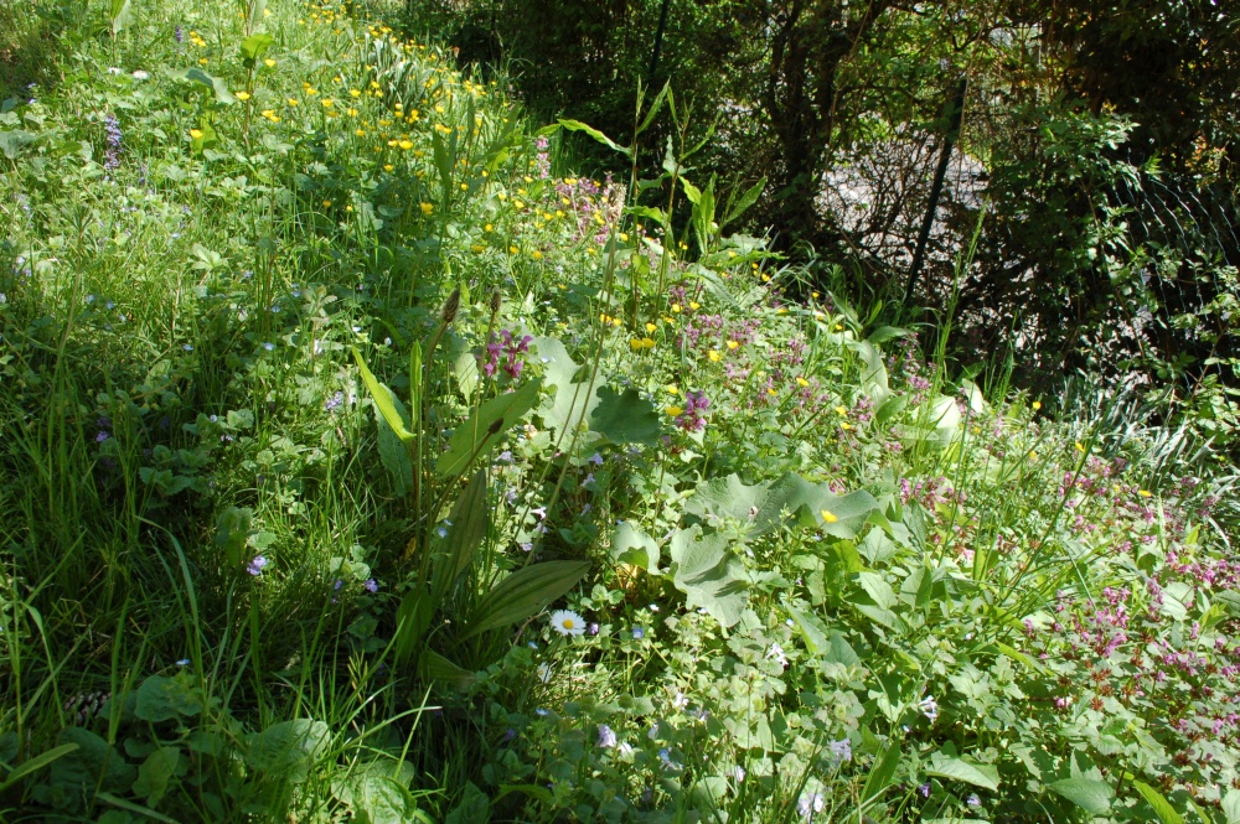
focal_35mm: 30
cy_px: 412
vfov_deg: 43.5
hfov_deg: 62.0
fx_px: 1032
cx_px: 620
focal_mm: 20
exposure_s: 1/160
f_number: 10
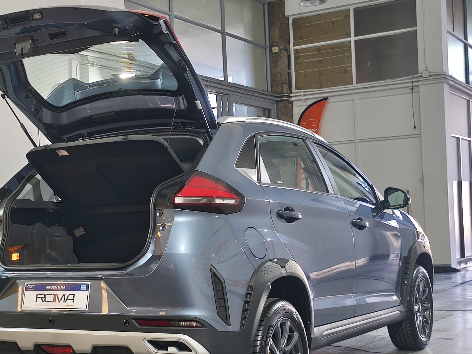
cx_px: 144
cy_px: 224
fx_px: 859
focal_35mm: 63
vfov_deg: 23.2
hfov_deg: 30.4
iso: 250
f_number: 1.7
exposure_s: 1/50
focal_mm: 5.35
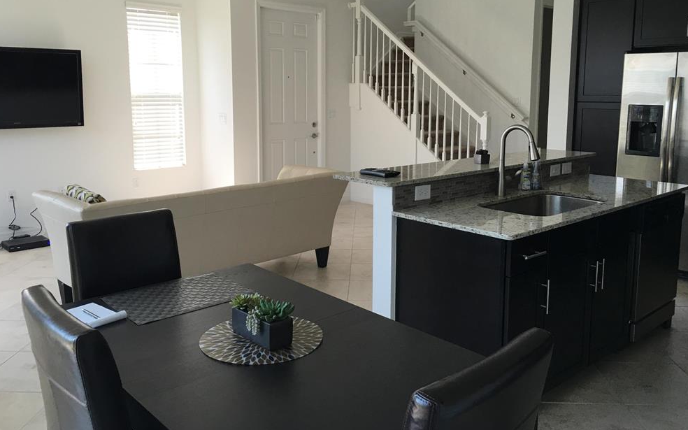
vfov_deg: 39.3
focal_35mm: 32
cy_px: 175
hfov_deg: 59.7
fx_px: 600
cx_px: 350
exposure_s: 1/40
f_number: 2.2
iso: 32
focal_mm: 4.15
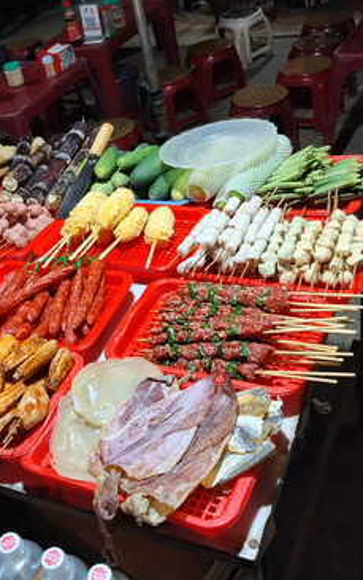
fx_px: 664
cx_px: 90
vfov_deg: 47.2
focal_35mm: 42
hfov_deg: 30.1
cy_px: 292
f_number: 1.8
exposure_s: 1/50
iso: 64
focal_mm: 4.22
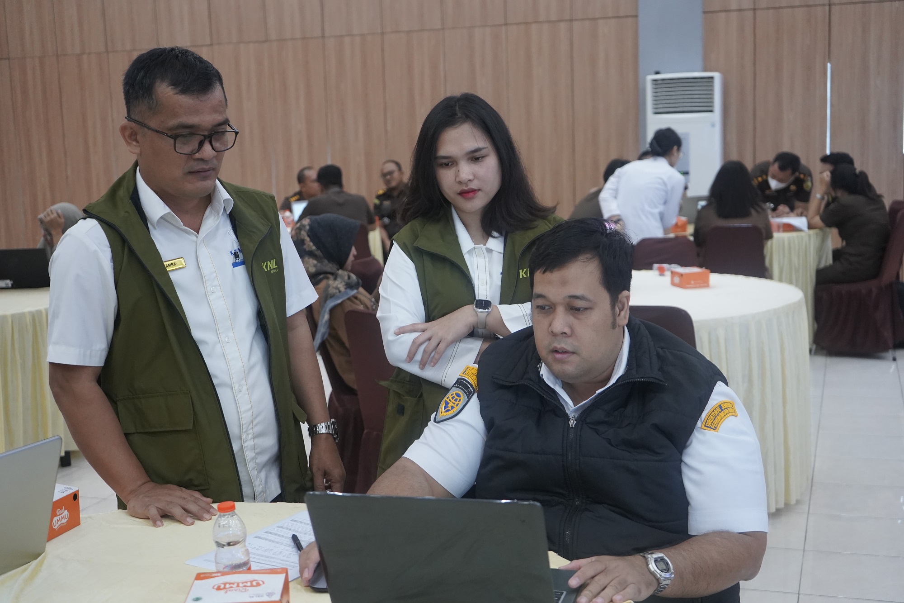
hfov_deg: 44.5
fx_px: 1105
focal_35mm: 44
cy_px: 302
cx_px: 452
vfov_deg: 30.5
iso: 4000
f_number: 4.5
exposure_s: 1/160
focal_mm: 44
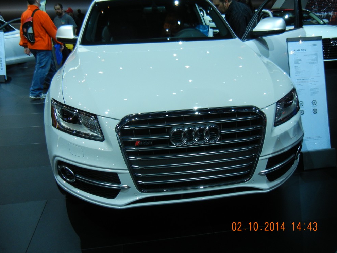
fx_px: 302
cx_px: 165
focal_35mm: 31
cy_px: 123
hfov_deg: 58.4
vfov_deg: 45.4
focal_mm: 5.4
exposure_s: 1/116
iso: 268
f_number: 3.5
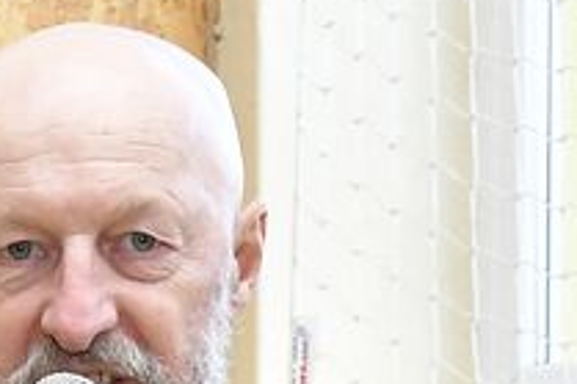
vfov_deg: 5.6
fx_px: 3729
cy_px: 1019
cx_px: 315
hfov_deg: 8.8
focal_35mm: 233
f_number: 6.3
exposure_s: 1/160
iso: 1250
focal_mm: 27
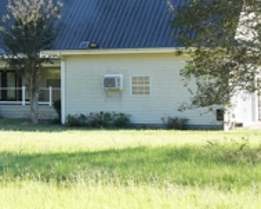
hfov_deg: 16.1
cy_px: 46
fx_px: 896
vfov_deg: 13.2
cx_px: -25
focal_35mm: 116
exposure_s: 1/100
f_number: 8
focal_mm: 52
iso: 320
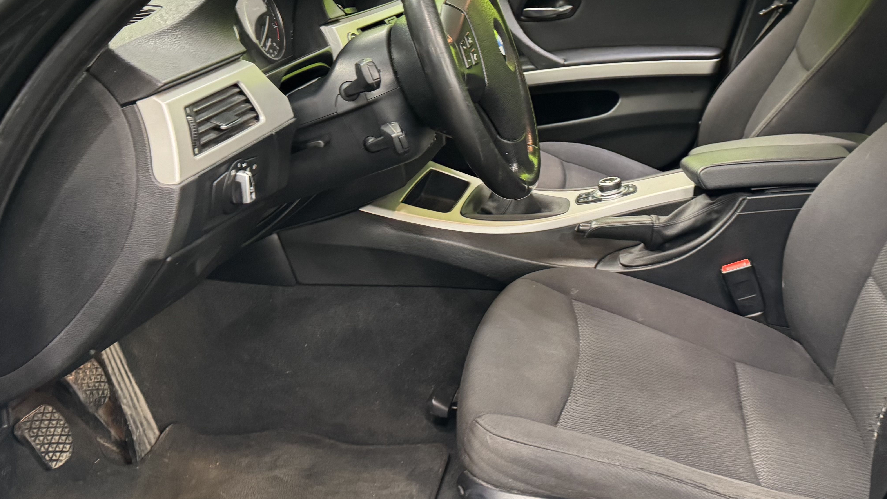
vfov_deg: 31.5
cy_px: 138
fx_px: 870
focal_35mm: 37
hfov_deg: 53.6
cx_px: 533
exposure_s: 1/50
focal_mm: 6.76
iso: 500
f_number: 1.78
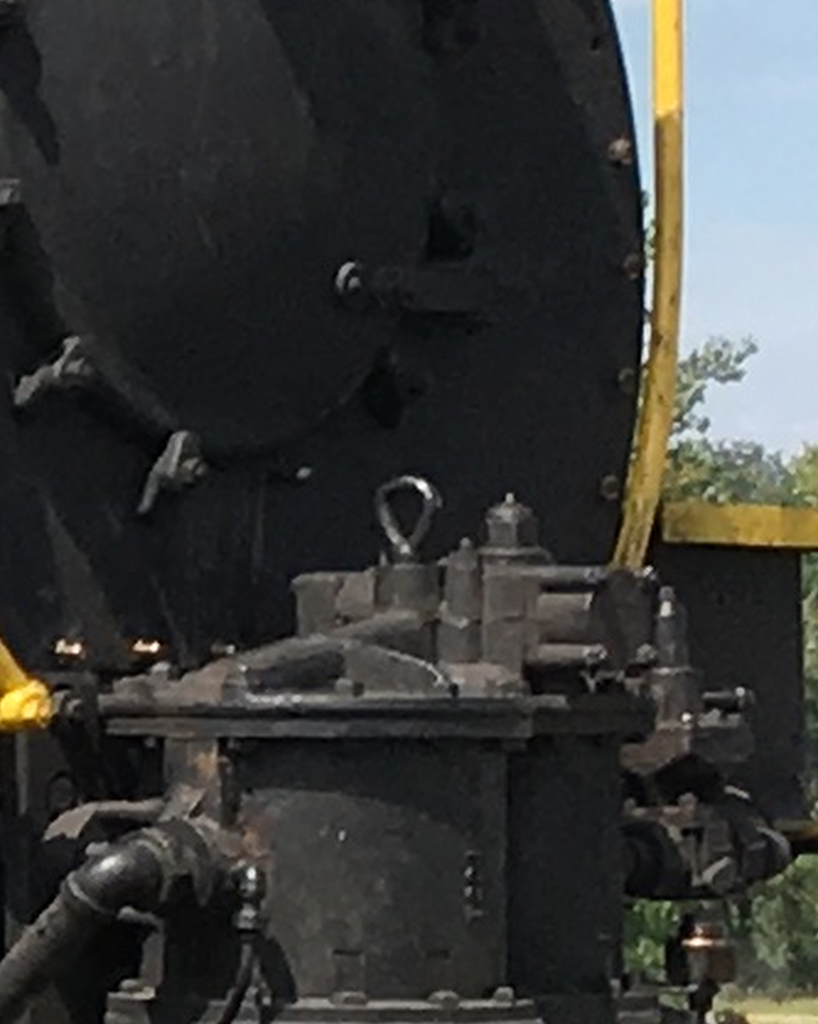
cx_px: -2370
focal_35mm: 274
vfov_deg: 7.1
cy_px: 611
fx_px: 8301
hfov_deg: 5.1
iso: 25
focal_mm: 4.15
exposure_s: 1/1261
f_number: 2.2
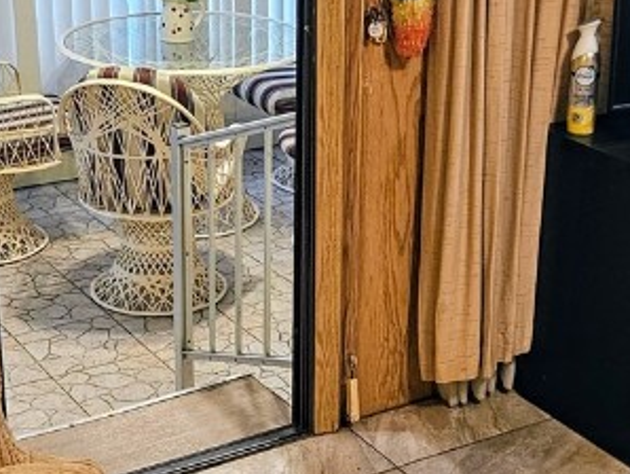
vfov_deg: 18.7
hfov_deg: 24.7
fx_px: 1439
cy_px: 220
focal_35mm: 79
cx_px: 326
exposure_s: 1/120
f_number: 1.8
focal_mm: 5.4
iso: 320
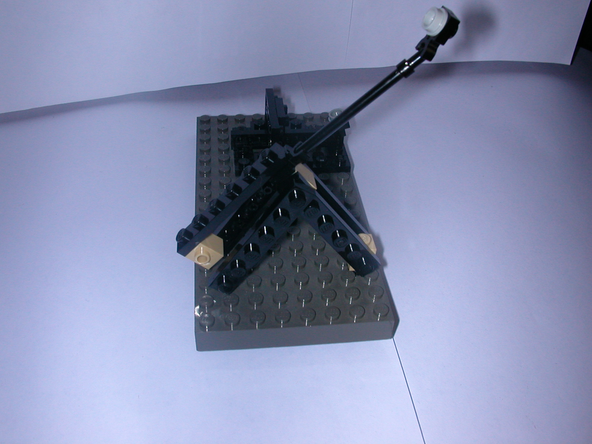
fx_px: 633
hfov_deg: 50.1
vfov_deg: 38.7
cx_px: 296
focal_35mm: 37
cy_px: 222
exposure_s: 1/59.9
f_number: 4.5
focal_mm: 5.6
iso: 100
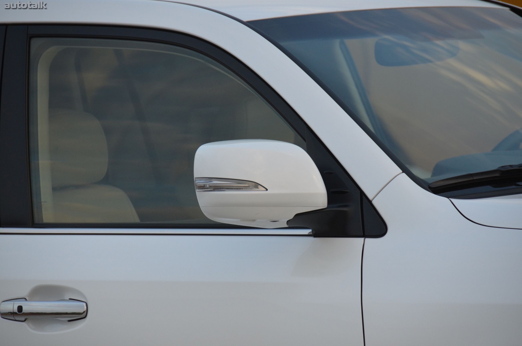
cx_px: 261
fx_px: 4341
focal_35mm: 300
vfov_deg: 4.6
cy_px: 173
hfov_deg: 6.9
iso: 900
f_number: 5.6
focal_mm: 200
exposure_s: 1/500
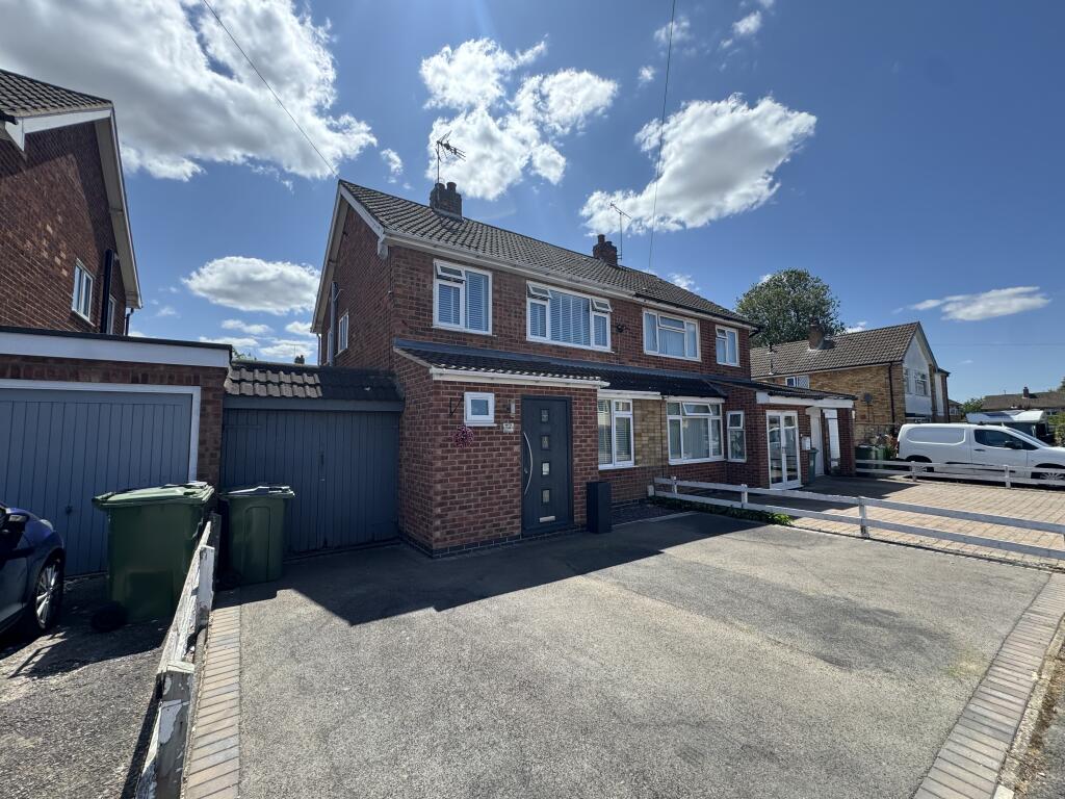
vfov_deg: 85.7
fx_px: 431
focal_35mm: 14
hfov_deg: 102.1
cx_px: 532
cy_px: 400
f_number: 2.2
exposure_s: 1/756
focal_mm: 2.22
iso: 40
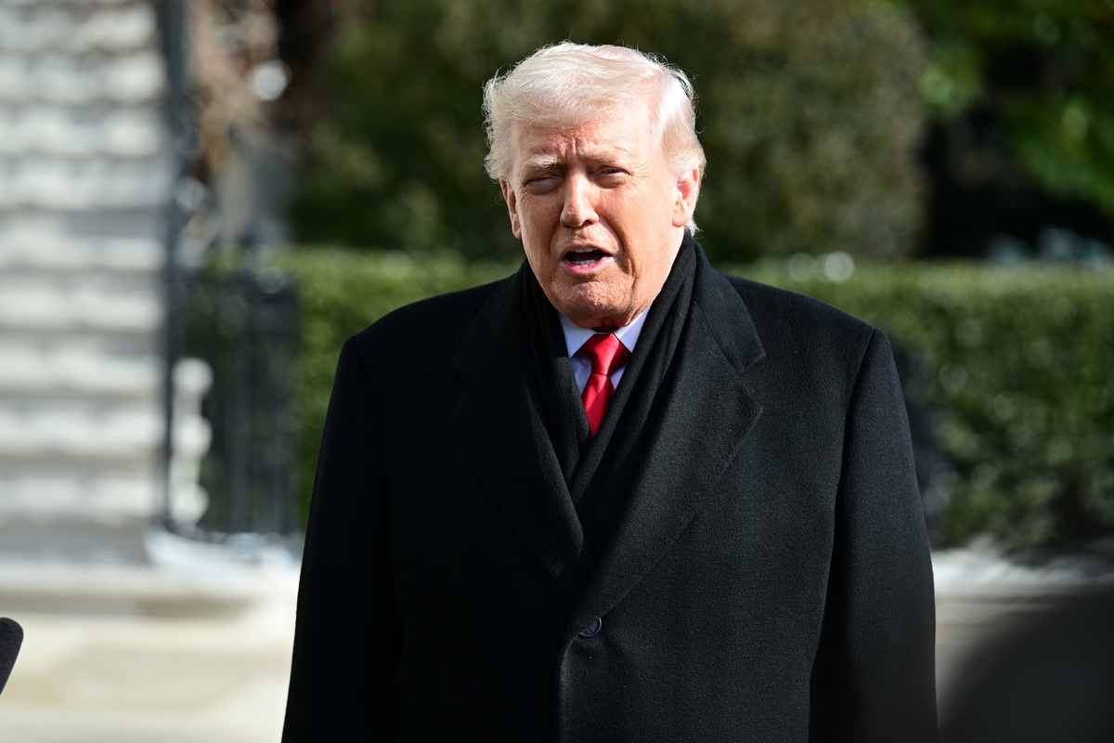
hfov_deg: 12.8
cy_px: 372
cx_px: 557
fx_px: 4951
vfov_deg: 8.6
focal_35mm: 160
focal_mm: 160
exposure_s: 1/500
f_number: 4
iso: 90
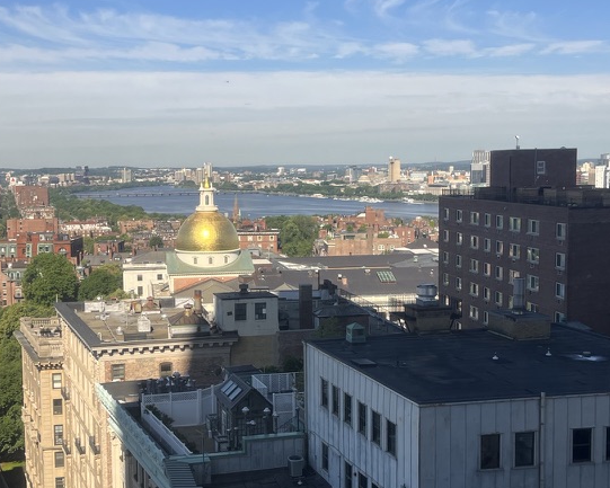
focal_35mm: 48
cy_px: 242
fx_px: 867
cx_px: 218
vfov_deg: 31.5
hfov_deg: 38.5
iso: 50
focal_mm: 5.1
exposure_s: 1/1957
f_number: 1.6
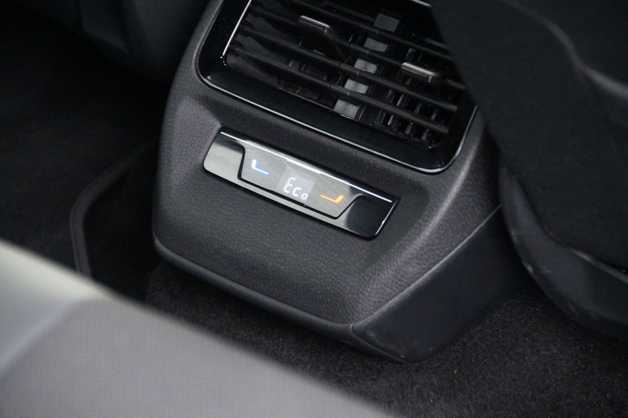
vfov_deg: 6.5
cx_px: 314
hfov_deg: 9.8
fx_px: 3661
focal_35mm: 210
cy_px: 209
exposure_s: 1/125
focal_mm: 140
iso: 3200
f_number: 6.3
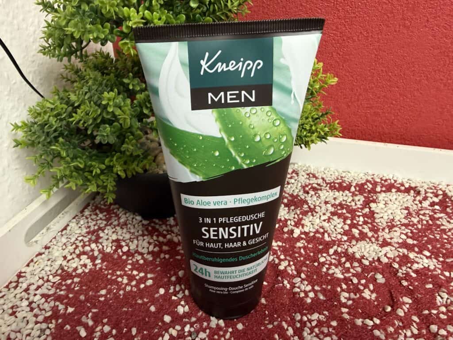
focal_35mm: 24
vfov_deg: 56.8
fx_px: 314
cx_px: 226
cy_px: 170
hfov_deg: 71.6
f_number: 2.2
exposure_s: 1/50
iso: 250
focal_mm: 2.22
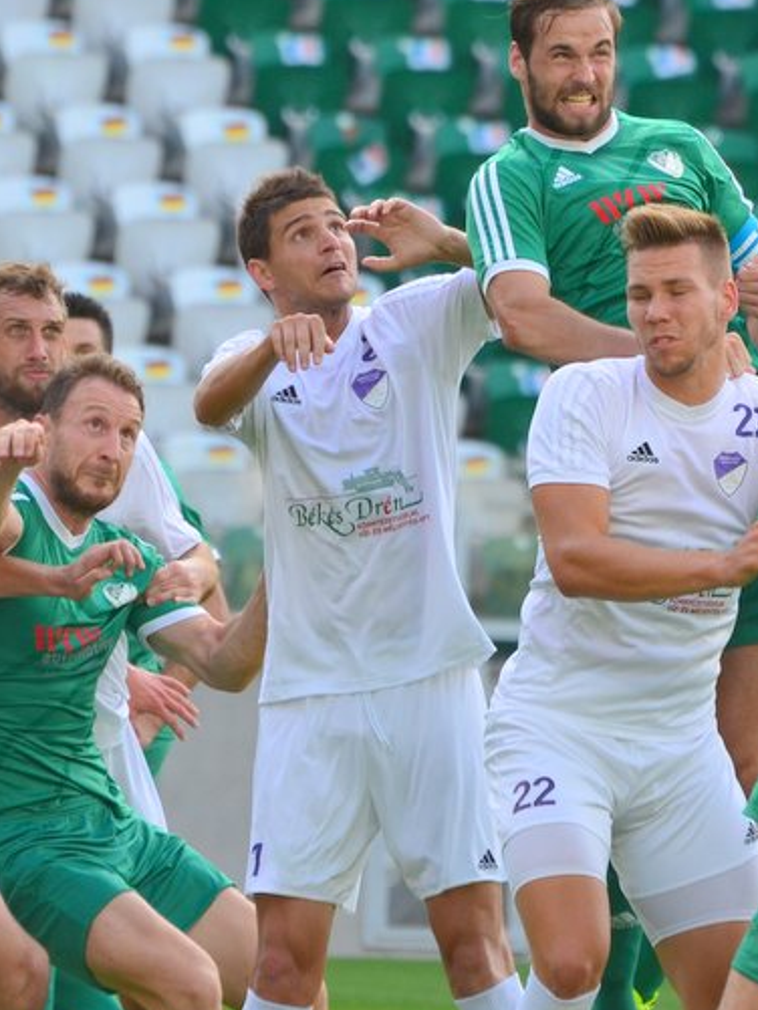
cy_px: 542
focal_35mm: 570
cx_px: 407
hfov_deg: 2.6
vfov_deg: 3.5
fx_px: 16635
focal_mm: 220
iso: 640
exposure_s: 1/1000
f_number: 5.3
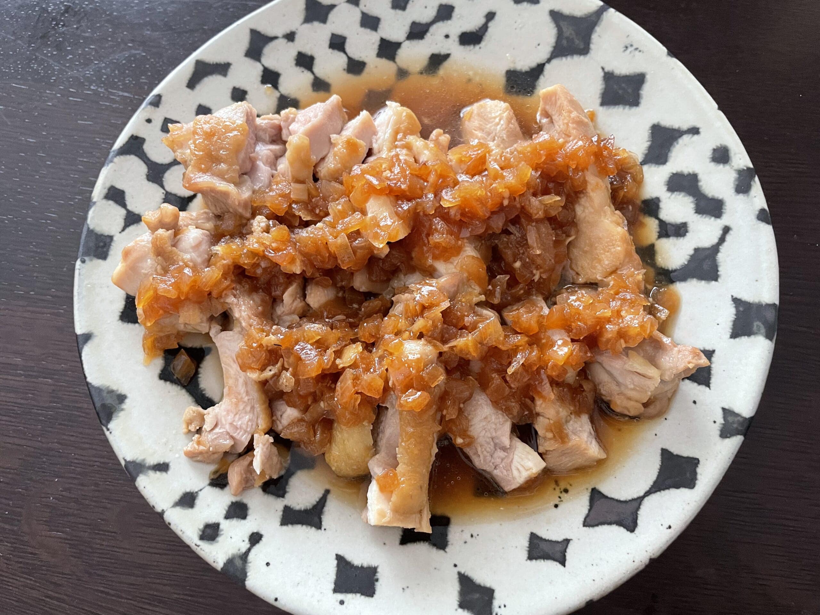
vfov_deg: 53.1
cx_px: 410
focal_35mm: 26
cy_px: 308
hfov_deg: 67.3
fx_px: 616
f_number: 1.6
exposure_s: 1/60
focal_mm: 4.2
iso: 400
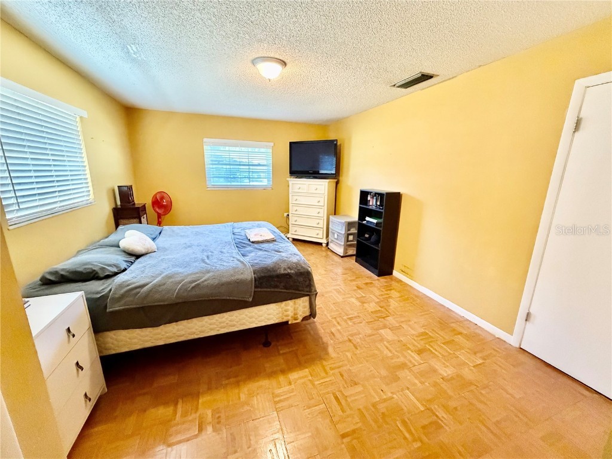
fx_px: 248
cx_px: 306
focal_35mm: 14
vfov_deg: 85.7
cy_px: 230
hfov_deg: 102.1
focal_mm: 2.22
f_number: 2.2
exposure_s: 1/60
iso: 800
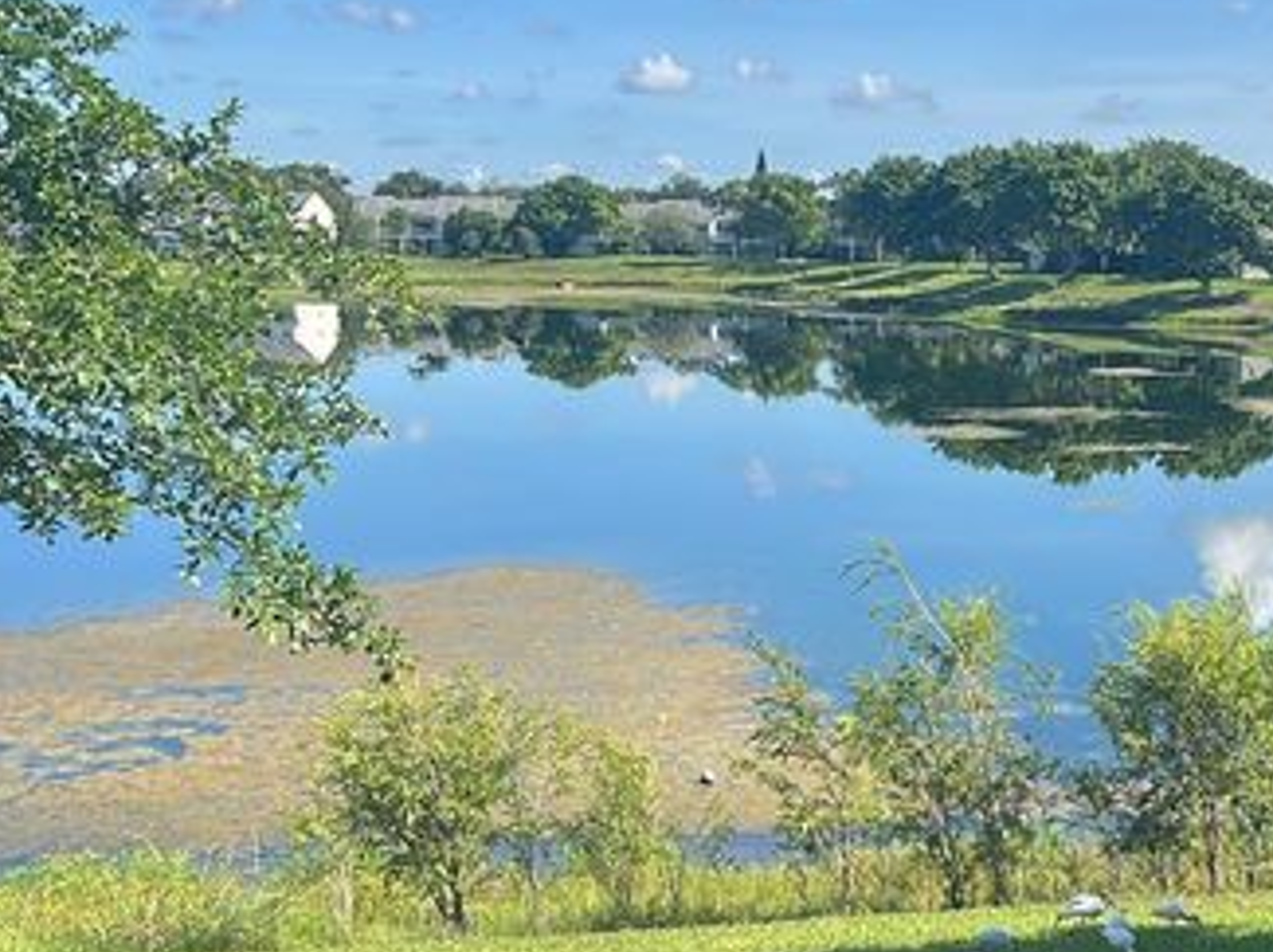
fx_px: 1947
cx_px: 1093
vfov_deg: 27.5
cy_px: 531
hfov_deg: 34.6
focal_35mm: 53
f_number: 1.5
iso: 50
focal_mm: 5.7
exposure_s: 1/2994
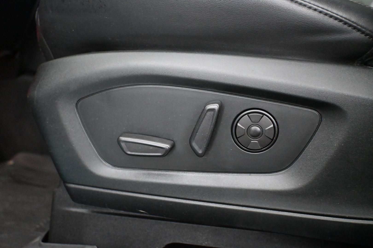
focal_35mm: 32
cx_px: 186
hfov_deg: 59.5
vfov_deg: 41.7
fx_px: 326
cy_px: 124
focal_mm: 21
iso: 8000
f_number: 4
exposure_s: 1/30
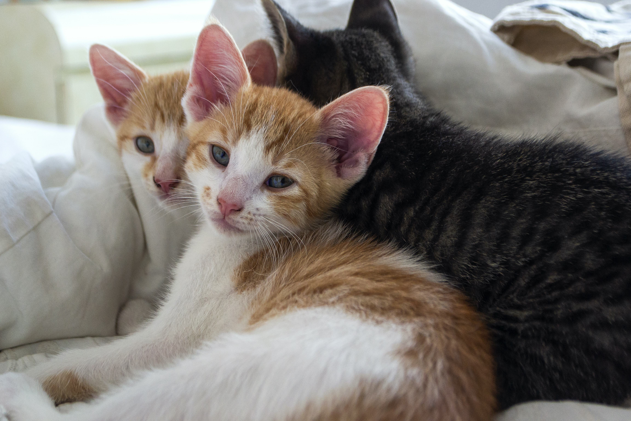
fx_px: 1104
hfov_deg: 31.9
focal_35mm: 63
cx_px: 316
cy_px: 210
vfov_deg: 21.6
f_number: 5.3
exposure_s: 1/250
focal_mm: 42
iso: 800
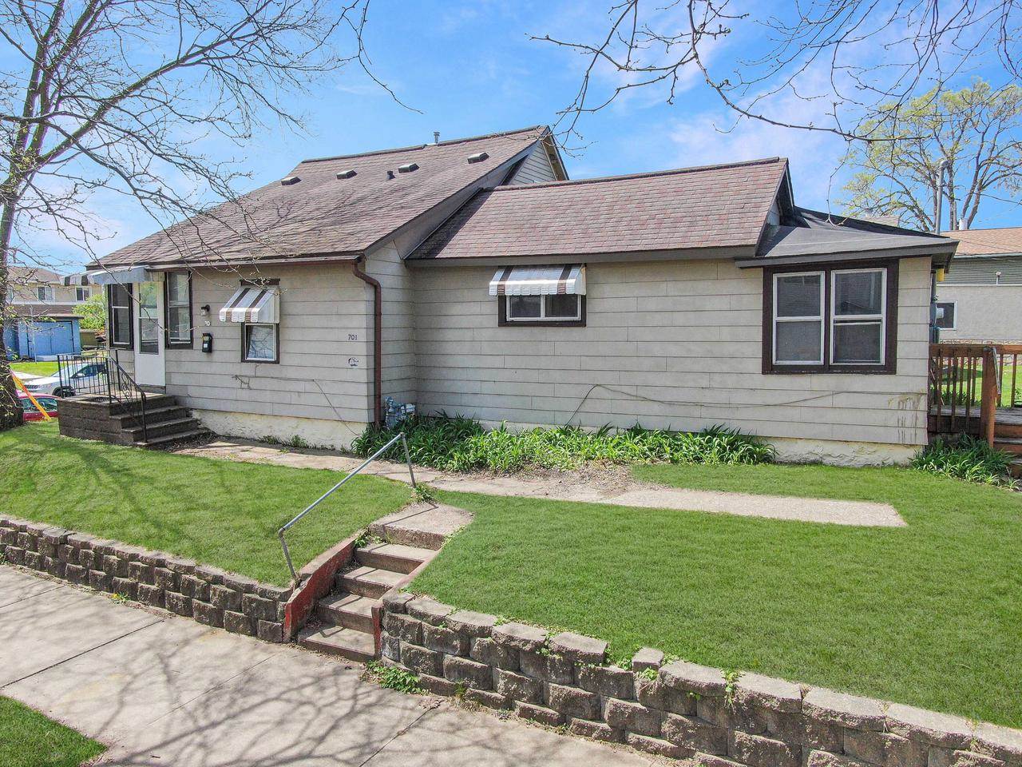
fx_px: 709
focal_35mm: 24
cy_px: 384
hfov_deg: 71.6
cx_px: 511
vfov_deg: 56.8
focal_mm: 4.39
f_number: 2.8
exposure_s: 1/800
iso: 100
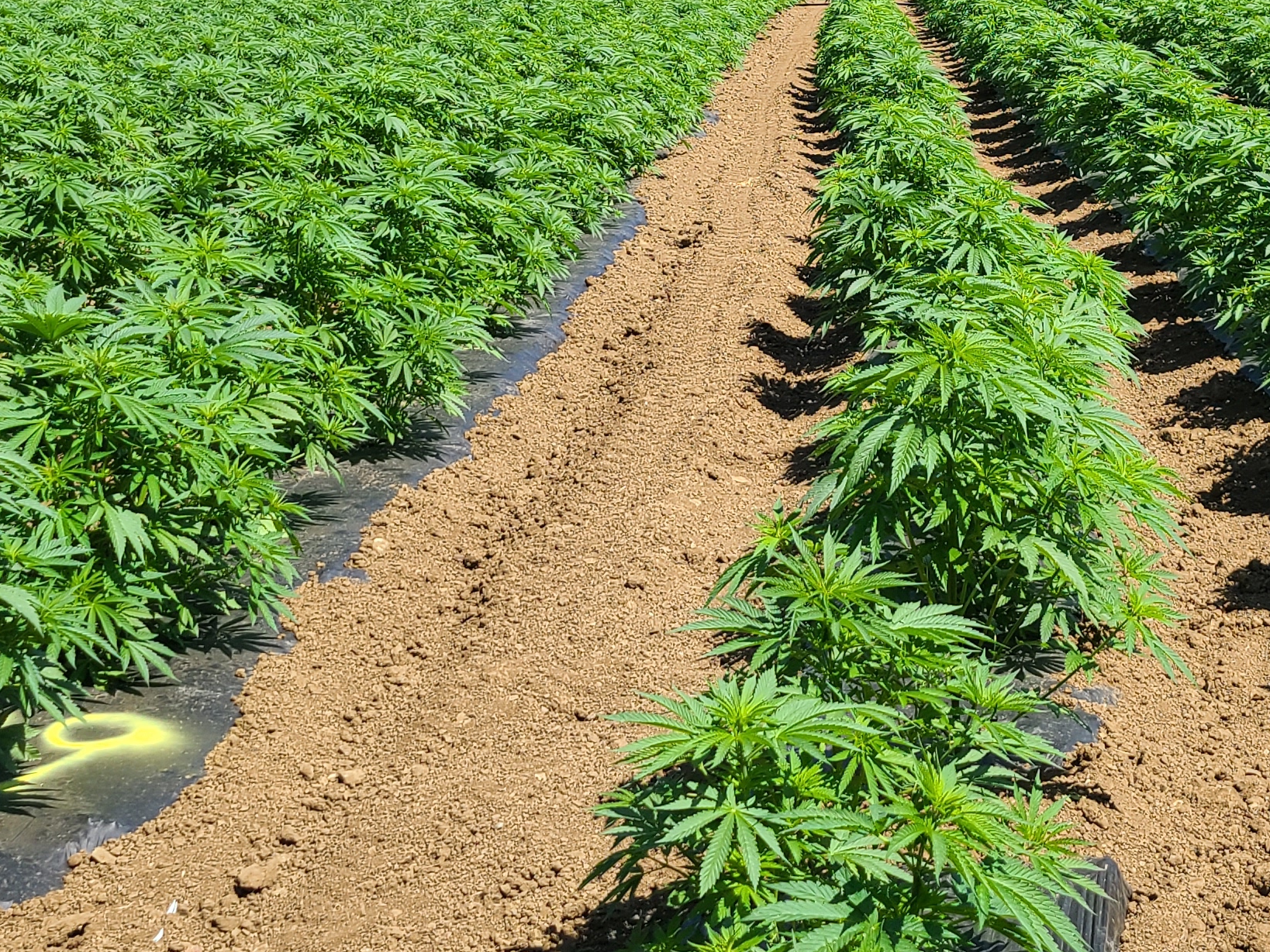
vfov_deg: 22.6
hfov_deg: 29.8
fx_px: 2348
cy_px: 180
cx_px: 930
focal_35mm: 64
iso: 40
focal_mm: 5.4
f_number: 1.8
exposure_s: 1/1567
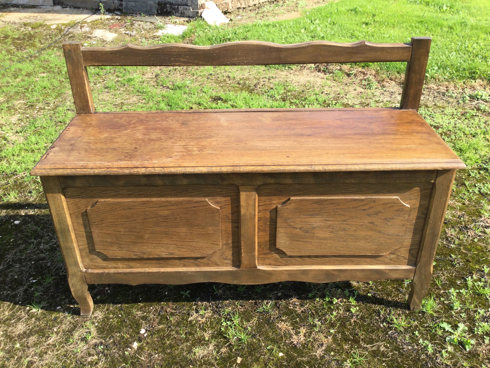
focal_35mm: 31
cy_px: 184
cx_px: 245
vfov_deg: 45.4
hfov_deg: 58.4
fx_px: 439
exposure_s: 1/351
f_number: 2.4
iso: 25
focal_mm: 3.3
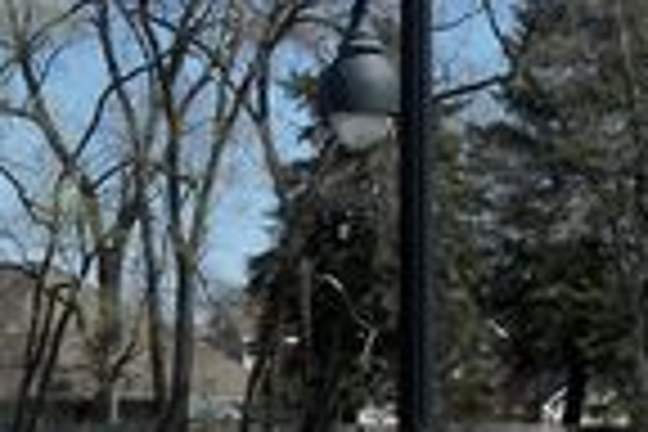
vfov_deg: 7.9
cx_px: 0
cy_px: 398
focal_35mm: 173
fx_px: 3114
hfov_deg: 11.8
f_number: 9.8
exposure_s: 1/125
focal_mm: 8.7
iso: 80
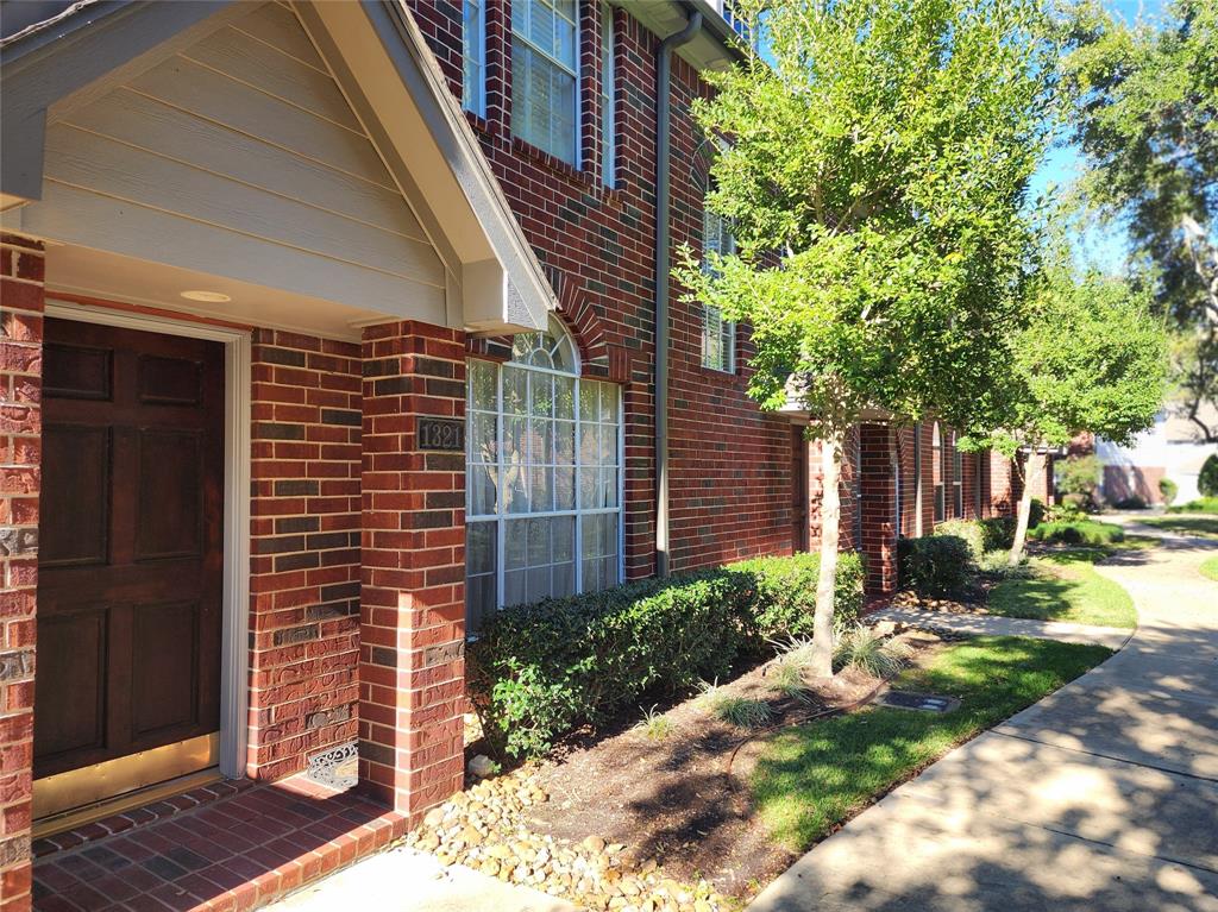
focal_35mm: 23
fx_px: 809
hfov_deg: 74.0
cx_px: 609
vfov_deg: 58.8
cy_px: 456
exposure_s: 1/208
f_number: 1.8
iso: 12
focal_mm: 6.4
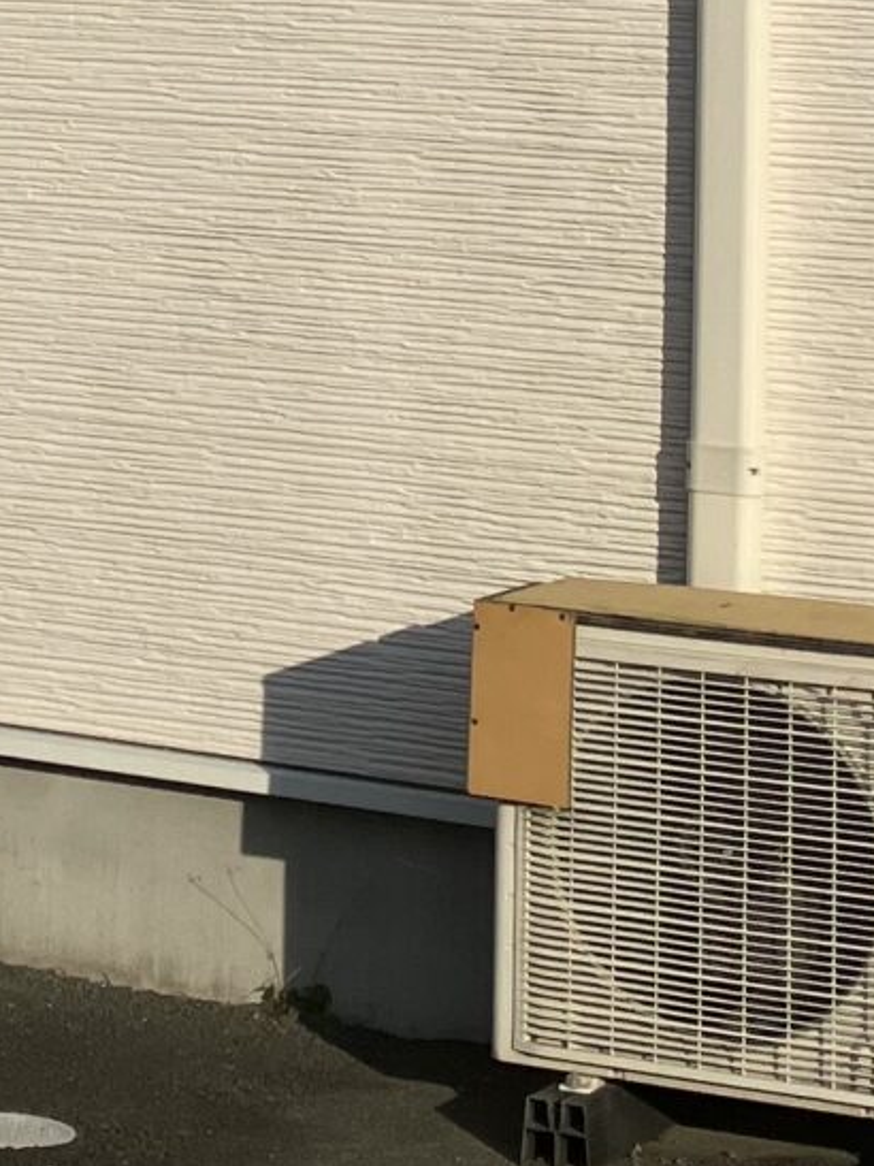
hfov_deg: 11.2
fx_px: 4412
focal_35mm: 131
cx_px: 11
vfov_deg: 13.9
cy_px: -701
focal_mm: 3.99
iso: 32
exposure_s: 1/4425
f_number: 1.8
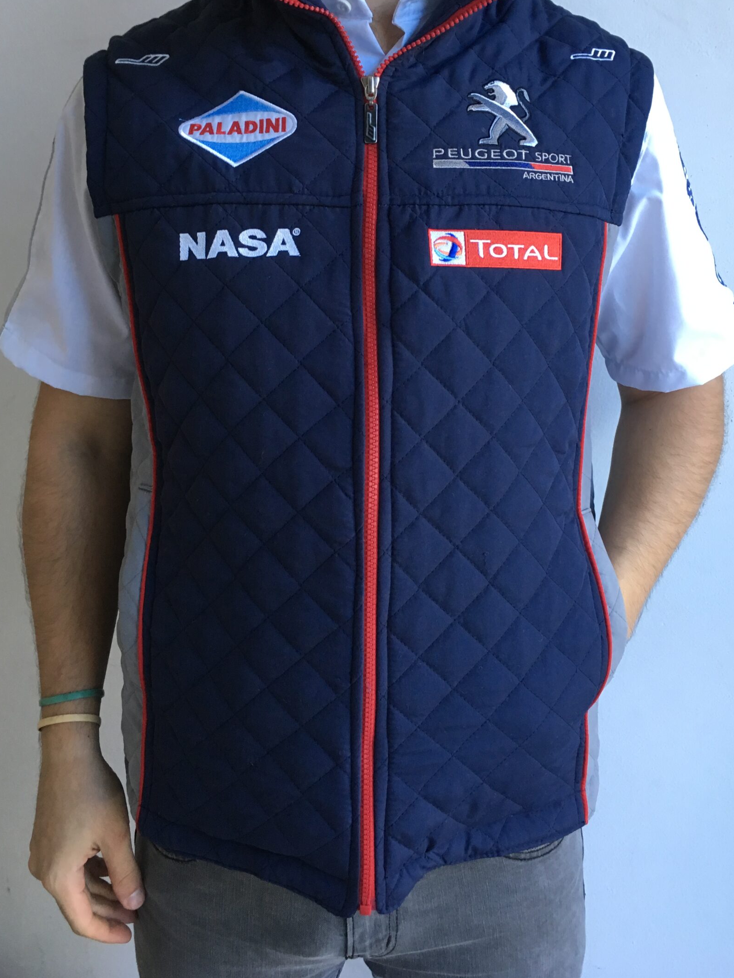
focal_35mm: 35
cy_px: 409
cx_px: 371
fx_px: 989
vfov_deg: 52.4
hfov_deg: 40.7
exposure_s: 1/33
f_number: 2.2
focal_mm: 4.15
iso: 125
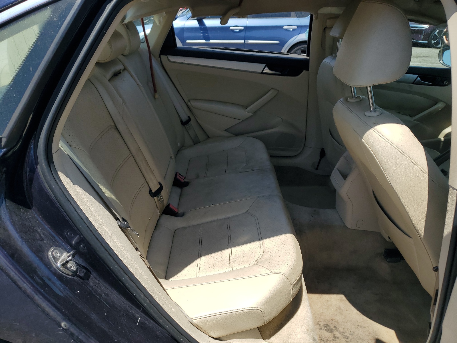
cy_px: 172
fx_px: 343
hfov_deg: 67.3
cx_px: 228
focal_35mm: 26
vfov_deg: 53.1
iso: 50
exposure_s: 1/2500
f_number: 1.5
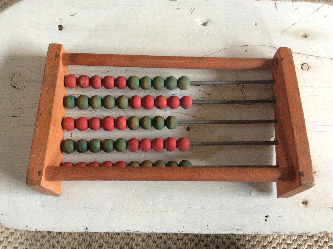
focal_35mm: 32
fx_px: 307
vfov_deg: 44.1
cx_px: 166
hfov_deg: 56.9
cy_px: 124
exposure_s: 1/20
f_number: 2.4
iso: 320
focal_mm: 3.3
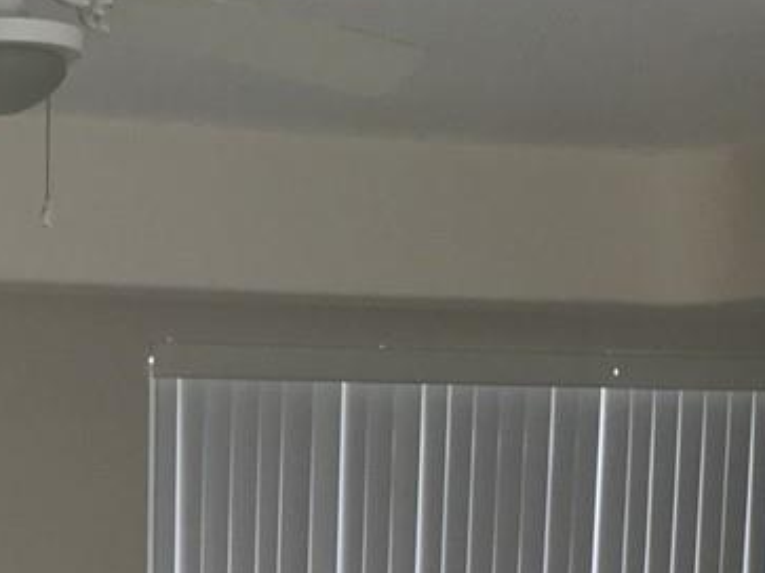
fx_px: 2828
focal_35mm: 128
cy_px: 1138
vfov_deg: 10.6
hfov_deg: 15.0
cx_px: -93
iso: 25
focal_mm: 4.15
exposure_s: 1/30
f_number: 2.2
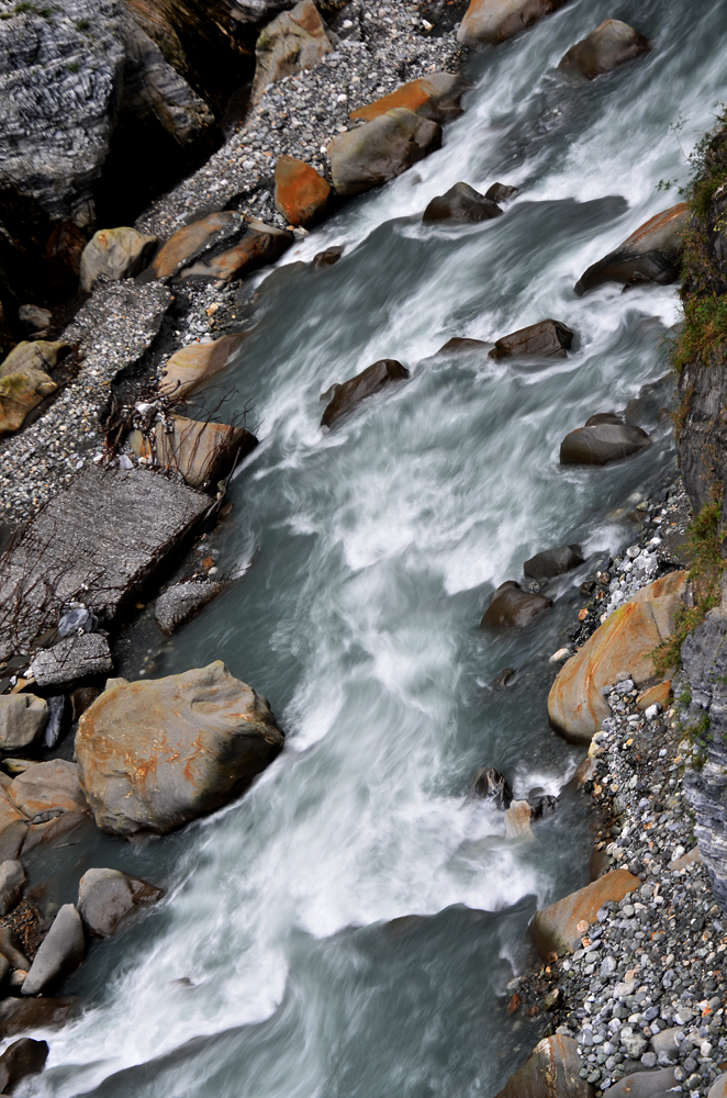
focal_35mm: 120
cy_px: 549
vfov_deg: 17.1
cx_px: 364
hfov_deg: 11.4
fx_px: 3652
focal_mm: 80
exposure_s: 1/3
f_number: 4.5
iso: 100
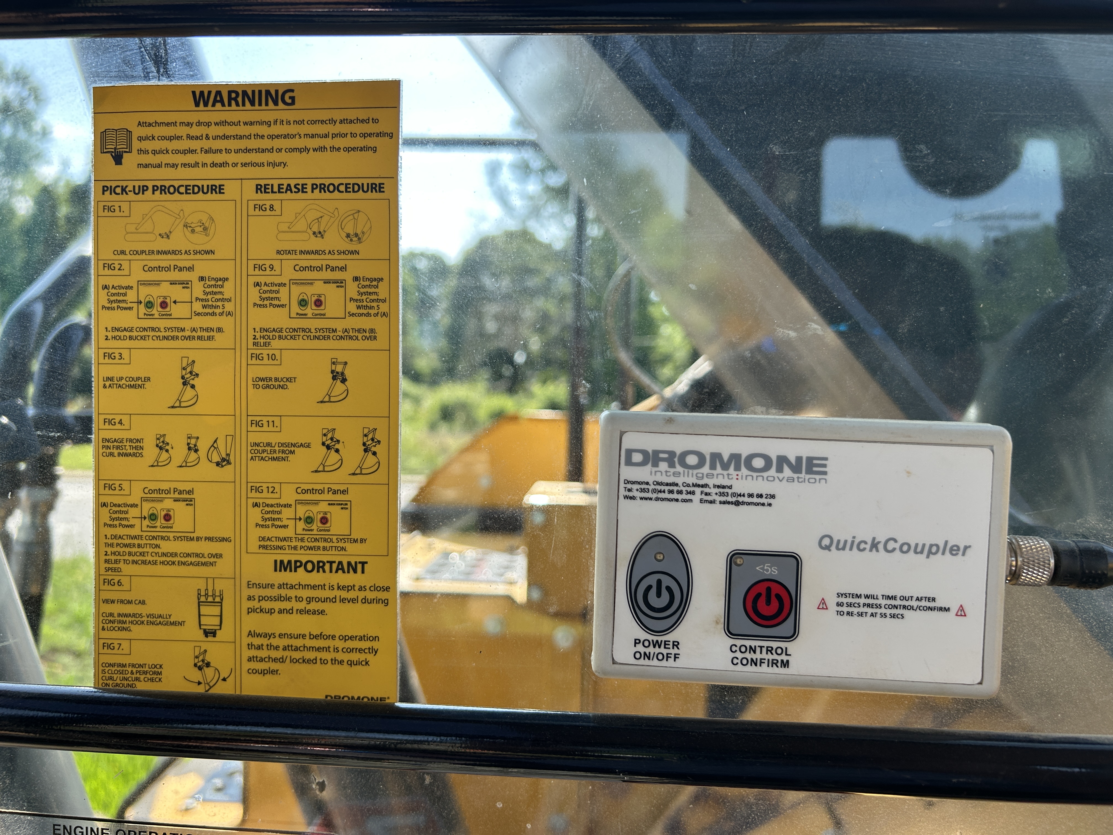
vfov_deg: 53.1
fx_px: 836
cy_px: 418
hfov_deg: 67.3
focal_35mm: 26
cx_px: 556
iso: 50
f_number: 1.5
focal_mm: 5.7
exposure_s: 1/666
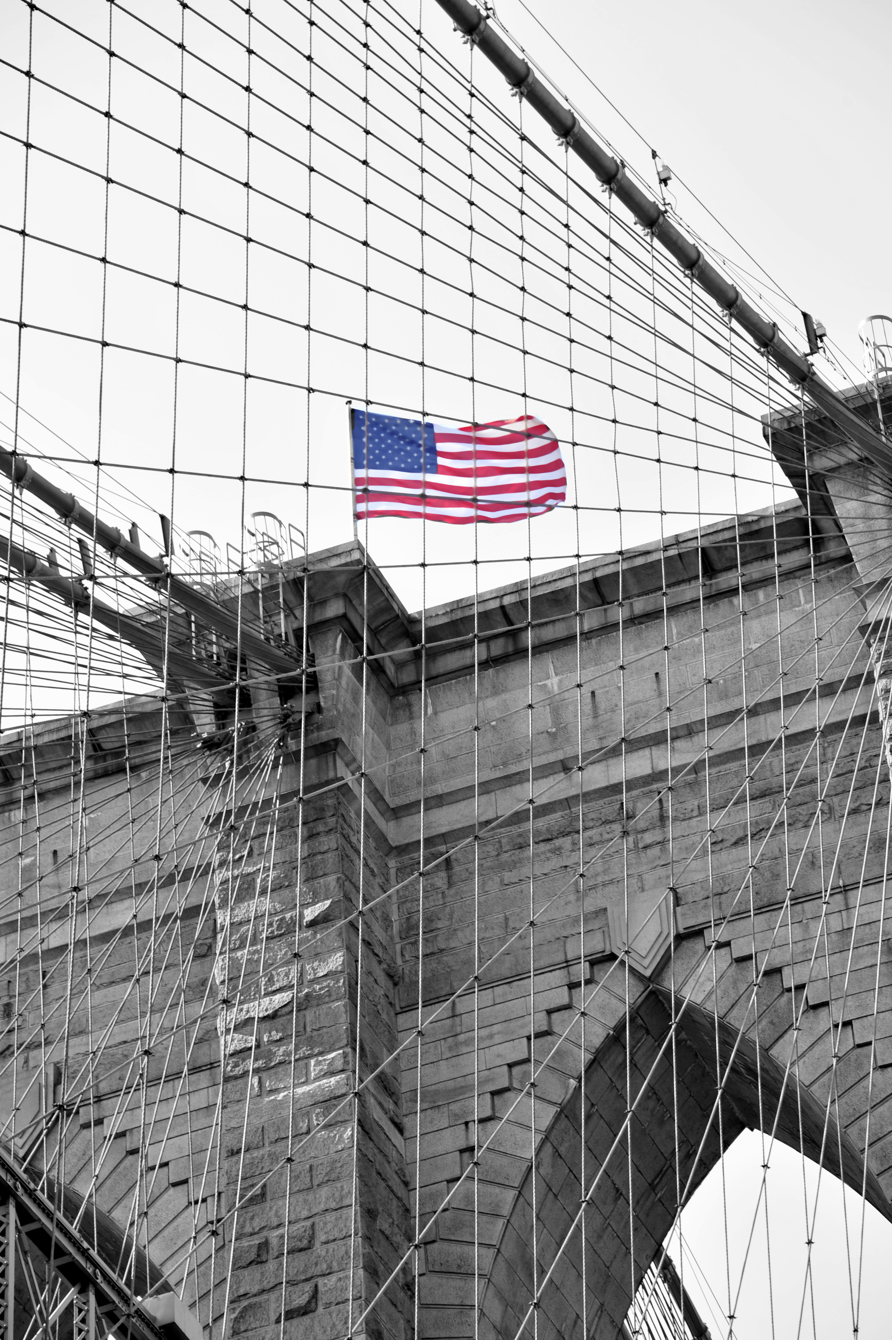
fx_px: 5396
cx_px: 446
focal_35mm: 145
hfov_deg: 9.5
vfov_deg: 14.2
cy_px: 670
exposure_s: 1/250
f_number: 8
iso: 400
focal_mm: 145
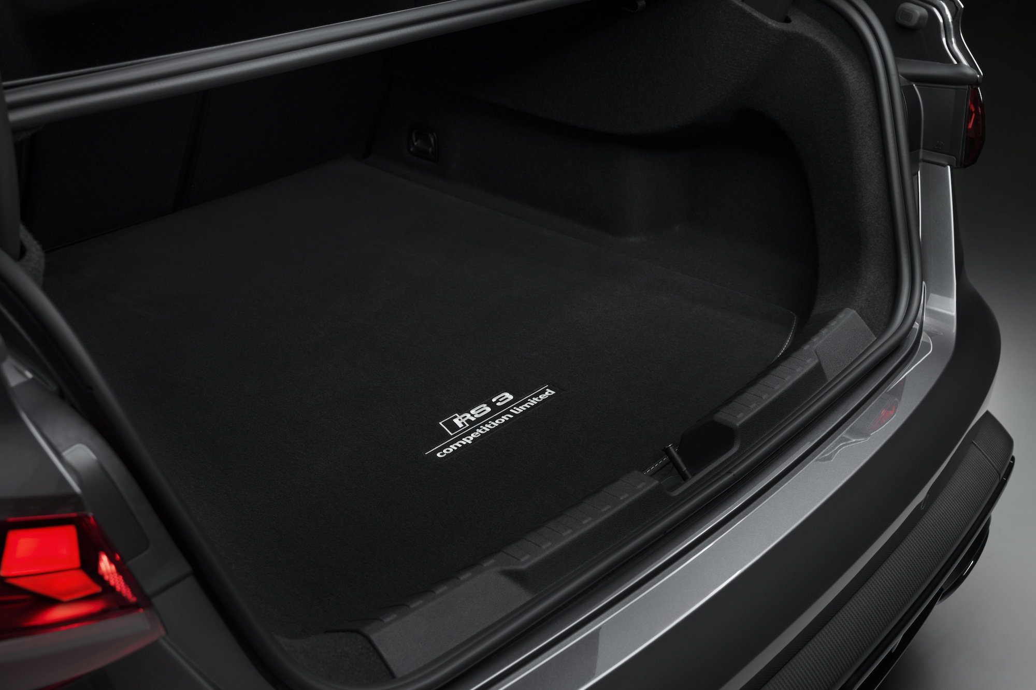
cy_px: 345
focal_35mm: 41
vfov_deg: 32.6
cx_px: 518
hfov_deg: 47.4
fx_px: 1179
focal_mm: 41
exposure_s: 2.5
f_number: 8
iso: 160
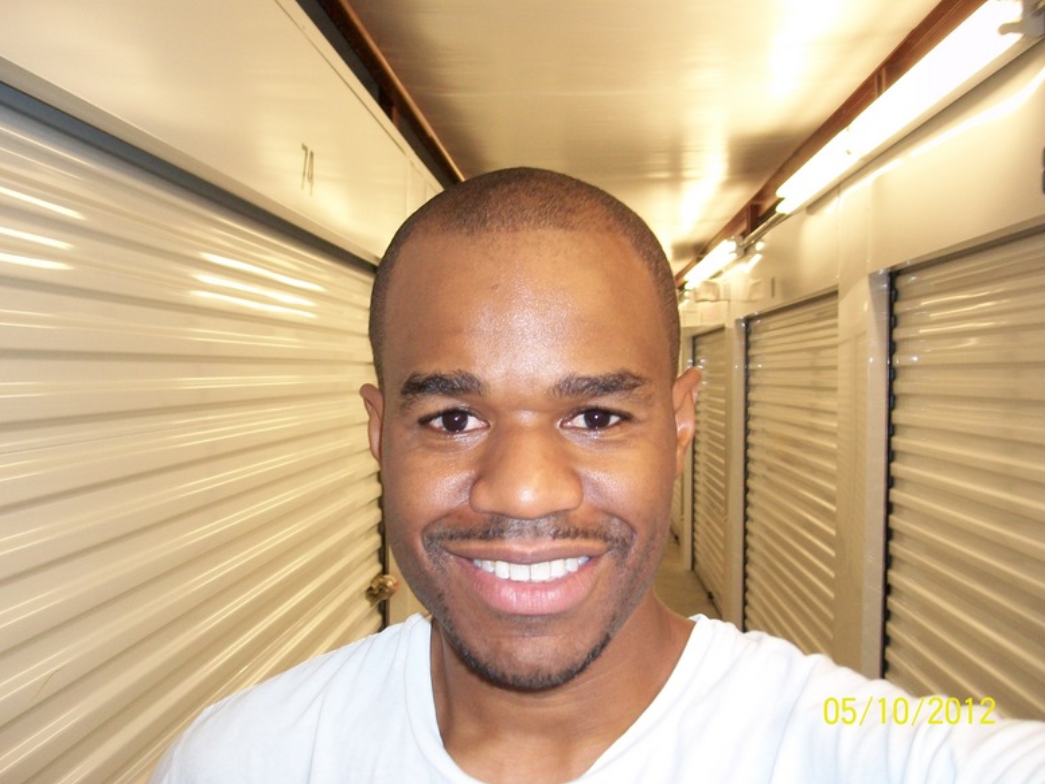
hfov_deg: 52.6
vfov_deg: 40.7
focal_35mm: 35
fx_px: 1057
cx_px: 512
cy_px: 398
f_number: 2.8
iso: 120
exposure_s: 1/60
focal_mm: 5.7
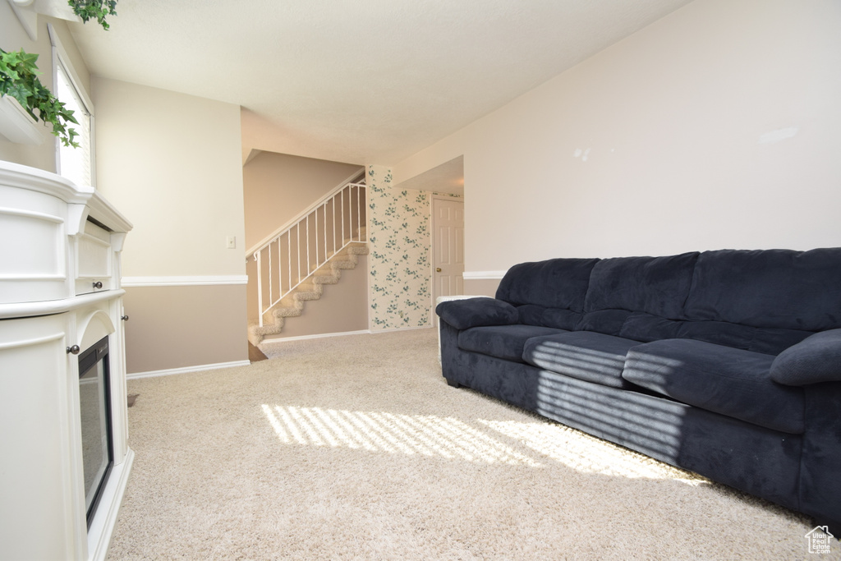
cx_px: 420
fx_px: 350
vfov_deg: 77.3
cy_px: 280
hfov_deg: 100.4
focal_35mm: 15
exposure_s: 1/125
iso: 400
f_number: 5.6
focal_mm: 10
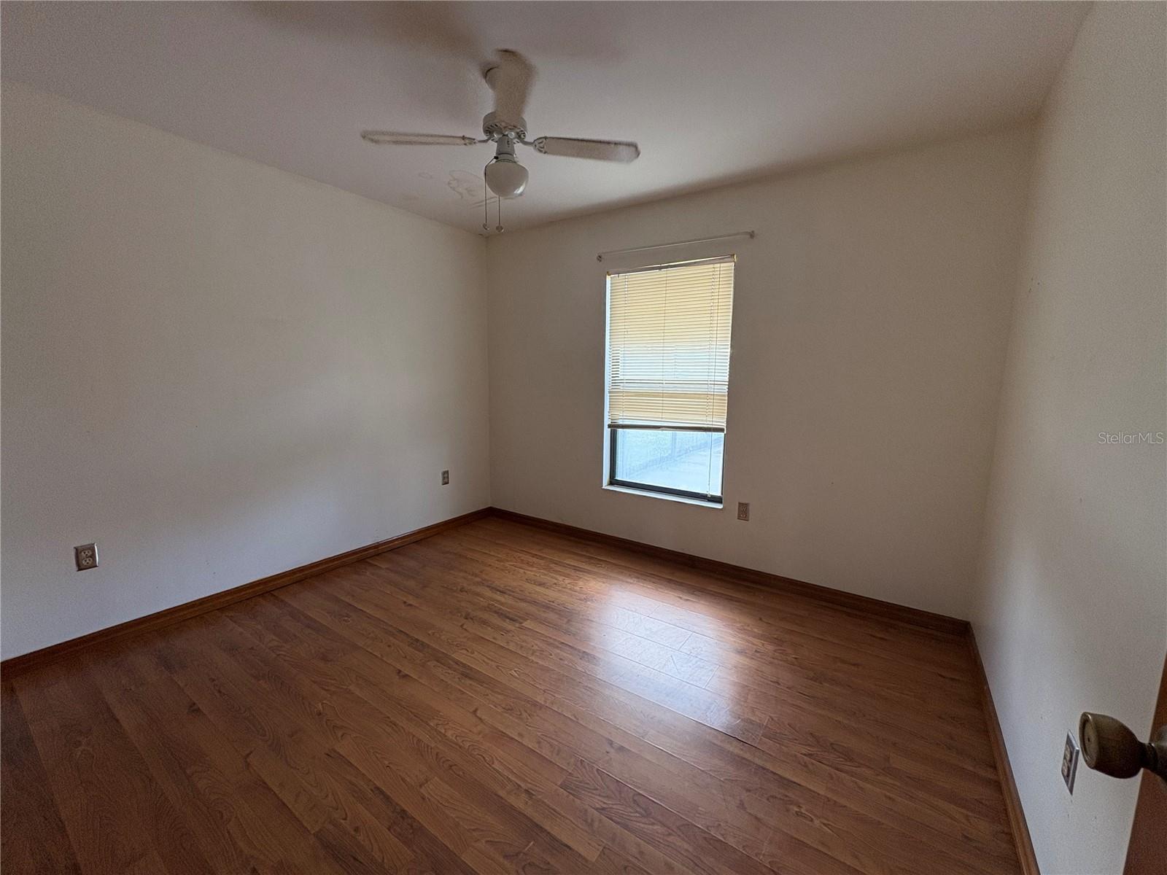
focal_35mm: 14
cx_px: 584
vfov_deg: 85.7
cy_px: 438
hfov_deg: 102.1
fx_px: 472
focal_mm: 2.22
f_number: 2.2
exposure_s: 1/99
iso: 160
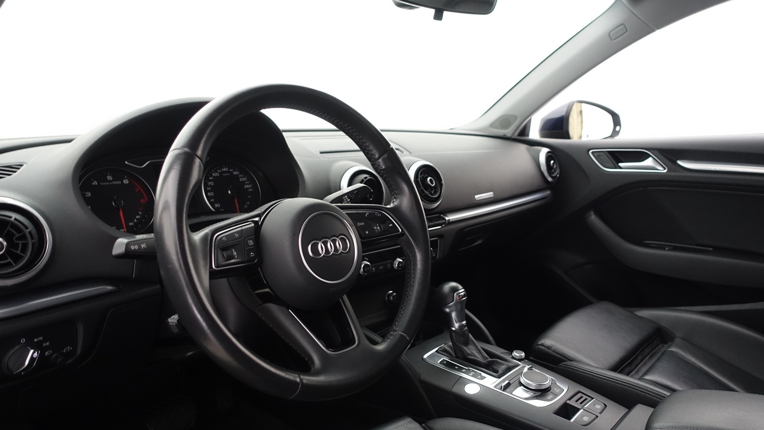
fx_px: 527
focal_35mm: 26
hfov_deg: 71.9
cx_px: 394
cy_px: 231
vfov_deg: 44.4
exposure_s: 1/30
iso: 1000
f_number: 2.5
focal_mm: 8.8
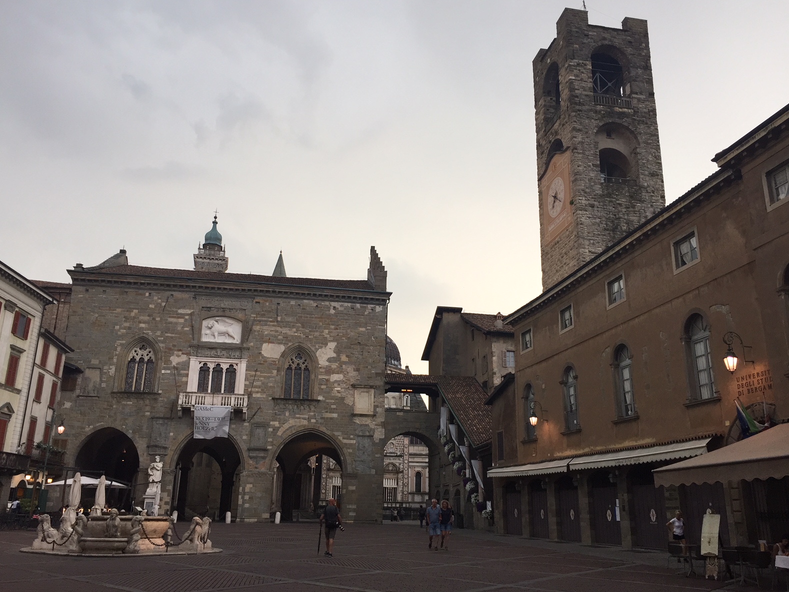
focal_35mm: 30
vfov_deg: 46.8
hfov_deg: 60.0
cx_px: 392
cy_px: 292
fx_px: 684
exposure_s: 1/100
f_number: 2.2
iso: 50
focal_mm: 4.15
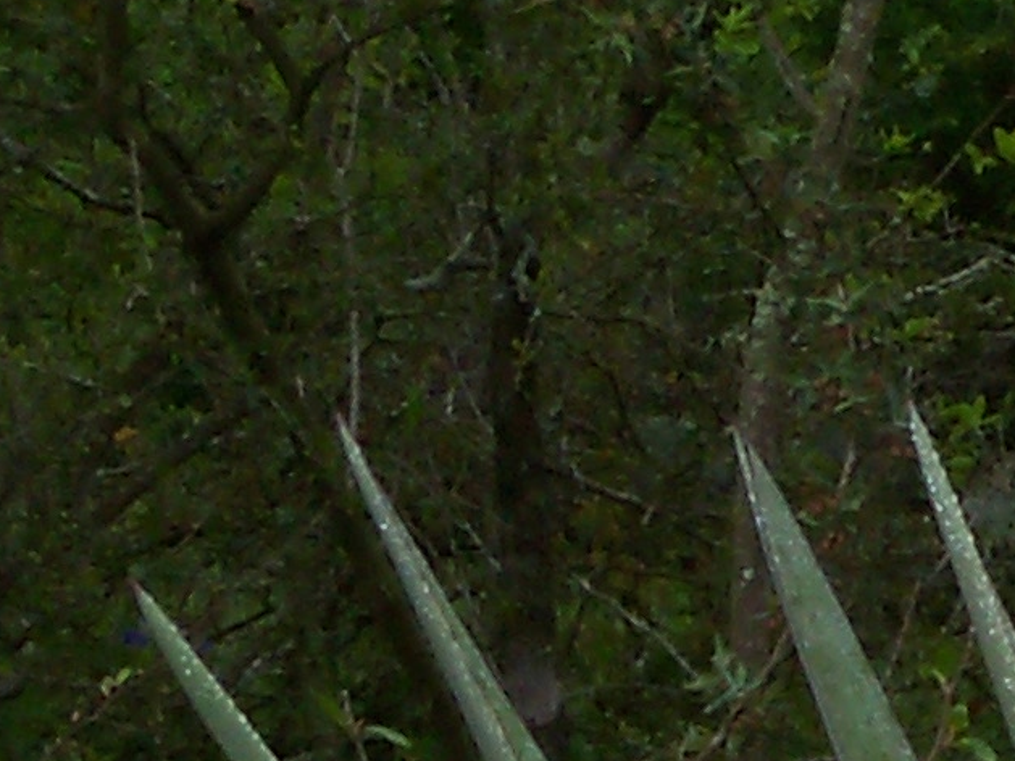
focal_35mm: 203
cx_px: 2080
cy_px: 1346
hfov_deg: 9.1
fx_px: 5953
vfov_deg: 7.1
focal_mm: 6.2
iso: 100
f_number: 8.3
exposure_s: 1/60
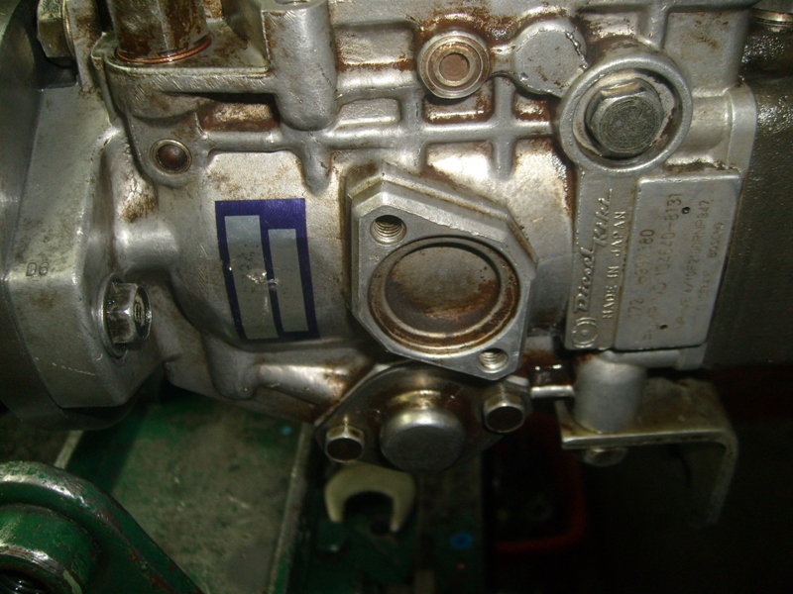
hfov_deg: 52.6
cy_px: 297
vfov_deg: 40.7
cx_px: 396
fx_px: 802
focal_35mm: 35
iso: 100
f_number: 2.8
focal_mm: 5.8
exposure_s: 1/45
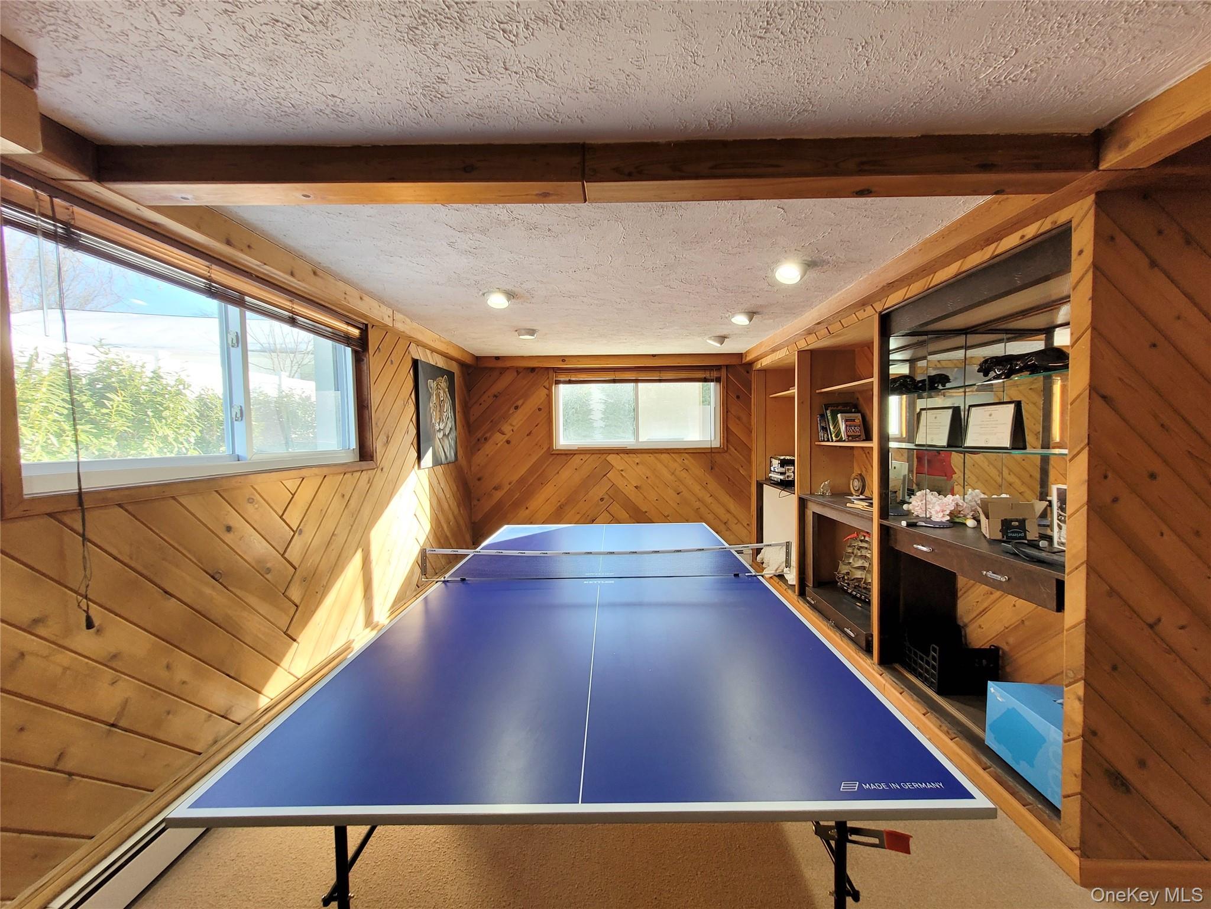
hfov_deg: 106.2
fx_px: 455
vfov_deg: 89.9
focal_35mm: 13
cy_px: 454
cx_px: 606
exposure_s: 1/60
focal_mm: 1.74
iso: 64
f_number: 2.2
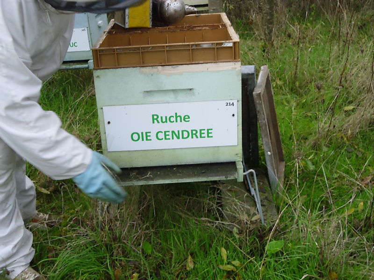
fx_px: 497
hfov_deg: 41.2
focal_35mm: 46
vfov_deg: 31.5
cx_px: 187
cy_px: 140
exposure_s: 1/58
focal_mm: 8.31
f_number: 3.7
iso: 100
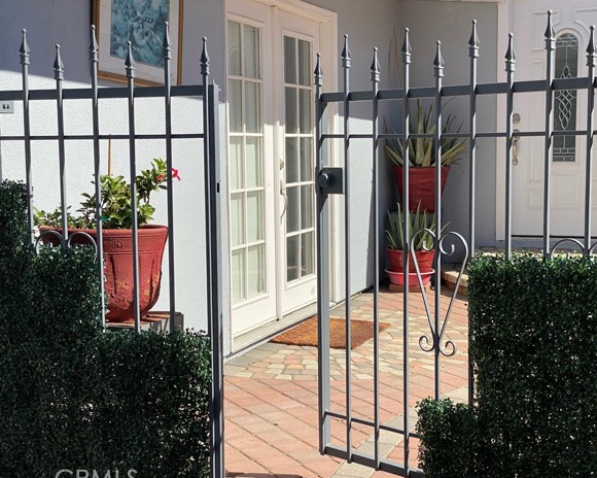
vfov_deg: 27.1
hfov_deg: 33.6
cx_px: 287
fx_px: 989
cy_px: 246
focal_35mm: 56
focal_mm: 6
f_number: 2
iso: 20
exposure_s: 1/1916
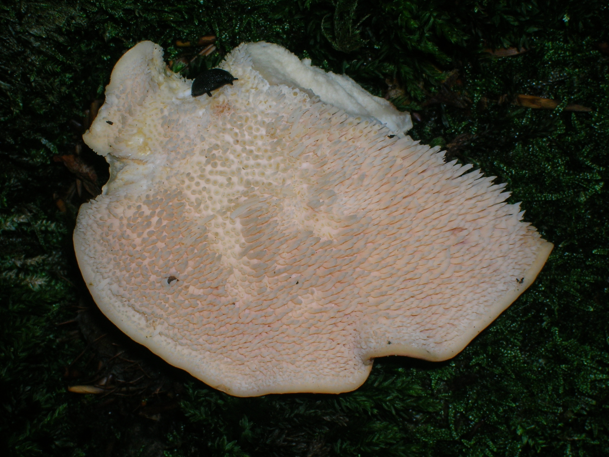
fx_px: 1759
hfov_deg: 19.6
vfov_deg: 14.8
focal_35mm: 100
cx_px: 303
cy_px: 227
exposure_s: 1/60.1
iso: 50
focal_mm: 16.4
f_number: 8.1
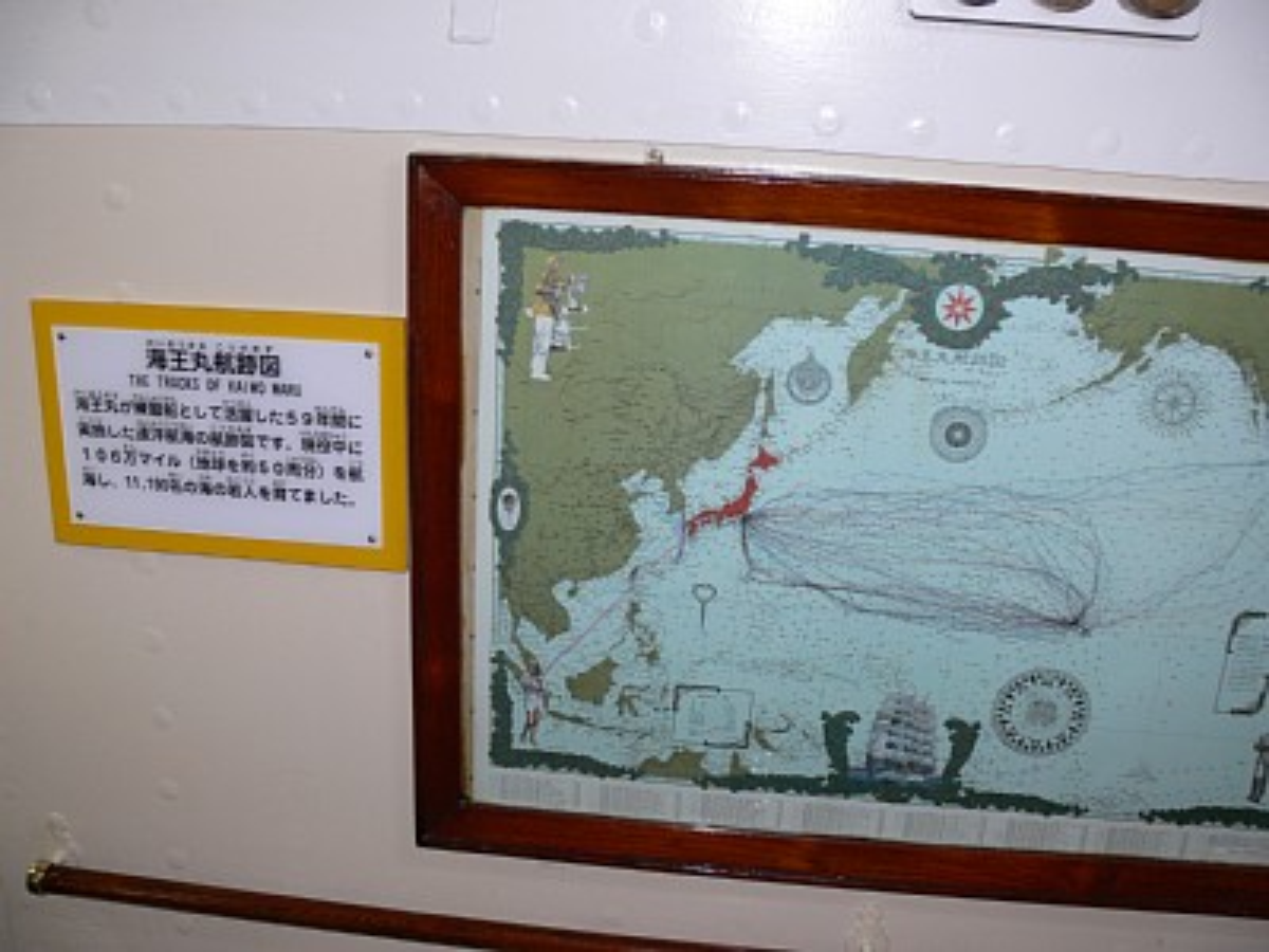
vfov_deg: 40.7
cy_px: 476
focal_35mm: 35
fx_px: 1283
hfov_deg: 52.6
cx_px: 634
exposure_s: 1/20
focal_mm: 7.4
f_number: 2.8
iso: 100
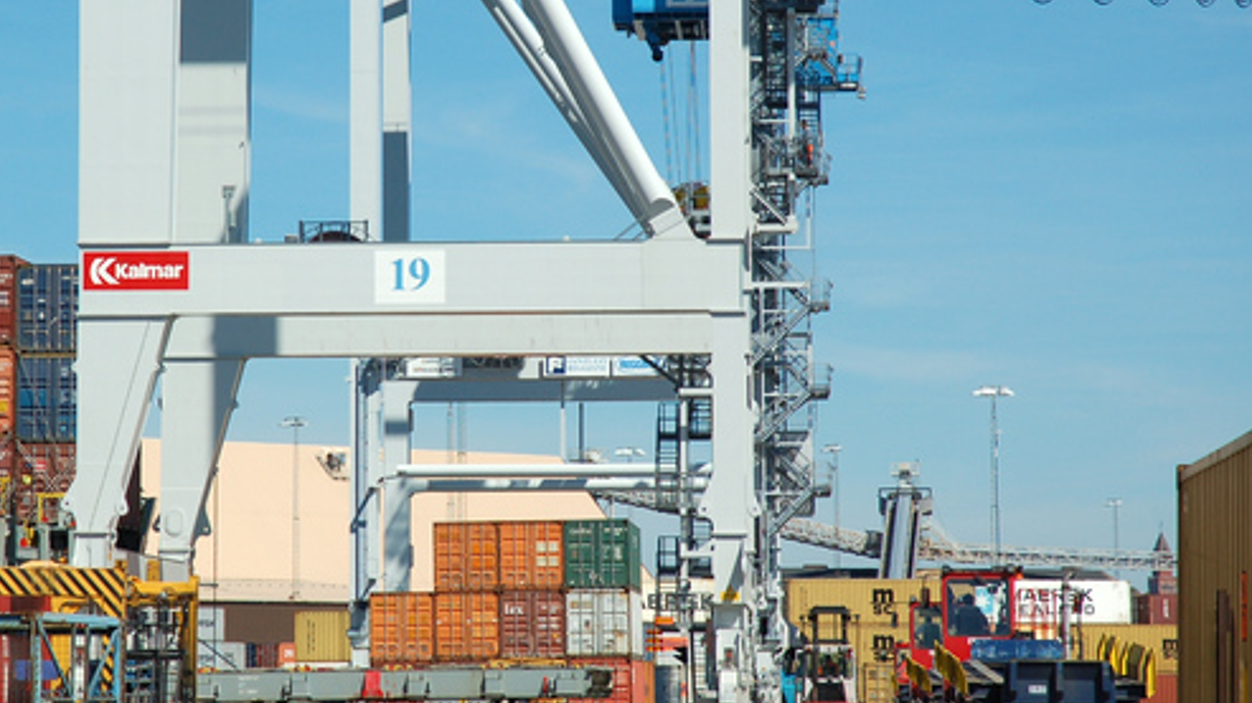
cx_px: 437
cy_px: 222
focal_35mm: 156
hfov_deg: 13.8
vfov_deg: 7.8
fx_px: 5177
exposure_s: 1/800
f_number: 7.1
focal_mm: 70
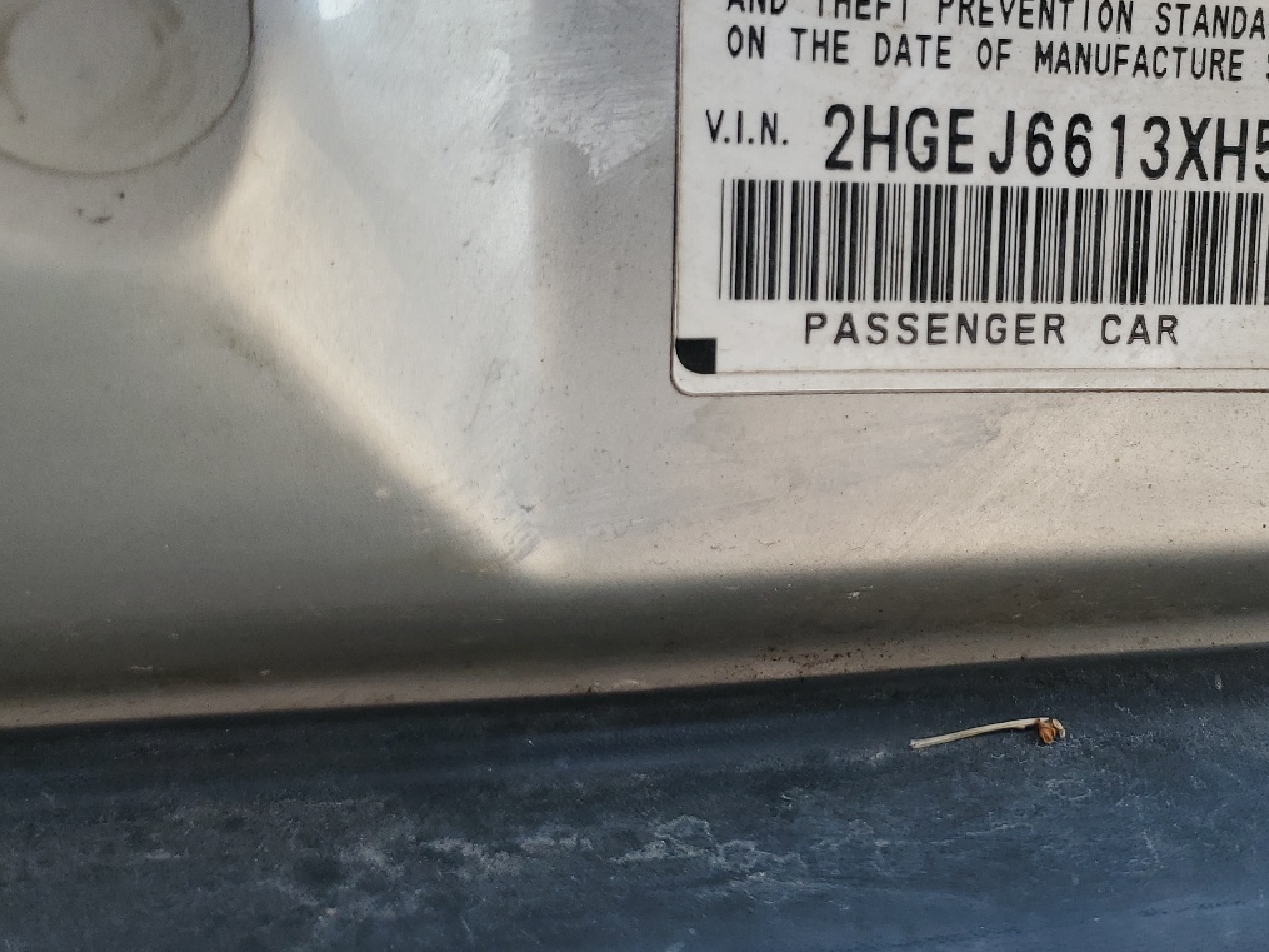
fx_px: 1503
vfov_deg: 34.2
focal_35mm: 41
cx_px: 965
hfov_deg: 44.1
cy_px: 215
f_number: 1.5
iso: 50
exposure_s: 1/526
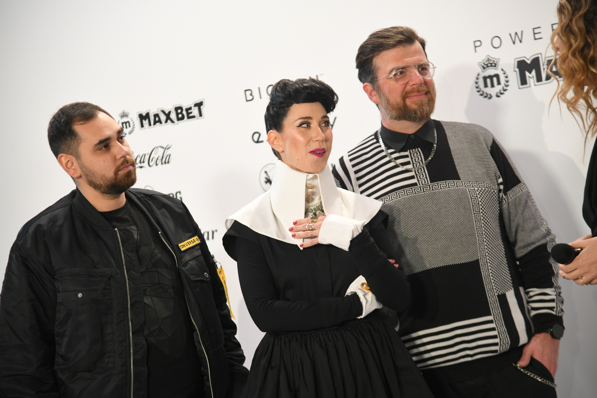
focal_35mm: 120
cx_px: 298
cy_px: 199
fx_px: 1990
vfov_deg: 11.4
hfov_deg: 17.1
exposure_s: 1/160
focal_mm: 120
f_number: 4
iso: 2000
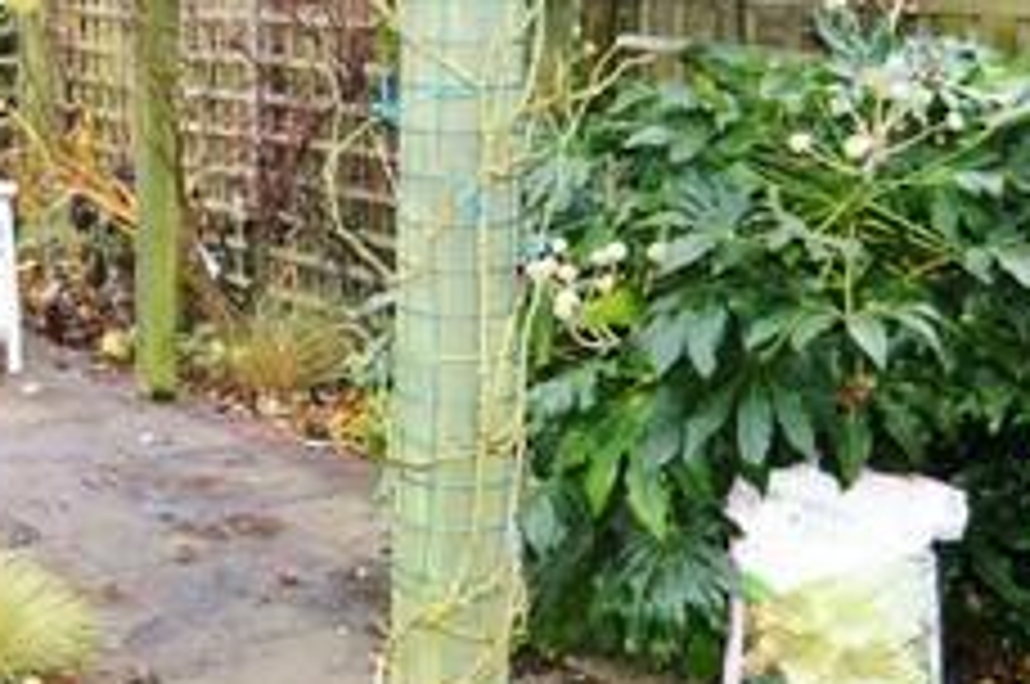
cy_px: 263
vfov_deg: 20.2
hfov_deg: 29.5
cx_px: 225
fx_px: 1914
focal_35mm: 67
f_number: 4
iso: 400
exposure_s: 1/60
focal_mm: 10
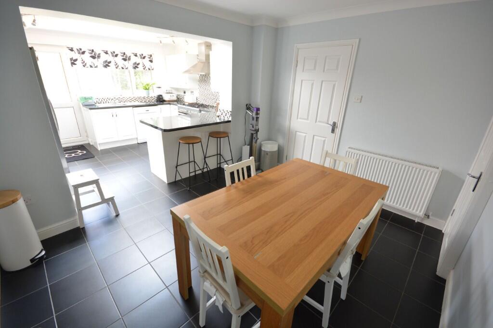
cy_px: 164
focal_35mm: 15
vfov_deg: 77.3
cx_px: 246
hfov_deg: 100.4
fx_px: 205
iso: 400
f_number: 8
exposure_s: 1/10
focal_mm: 10
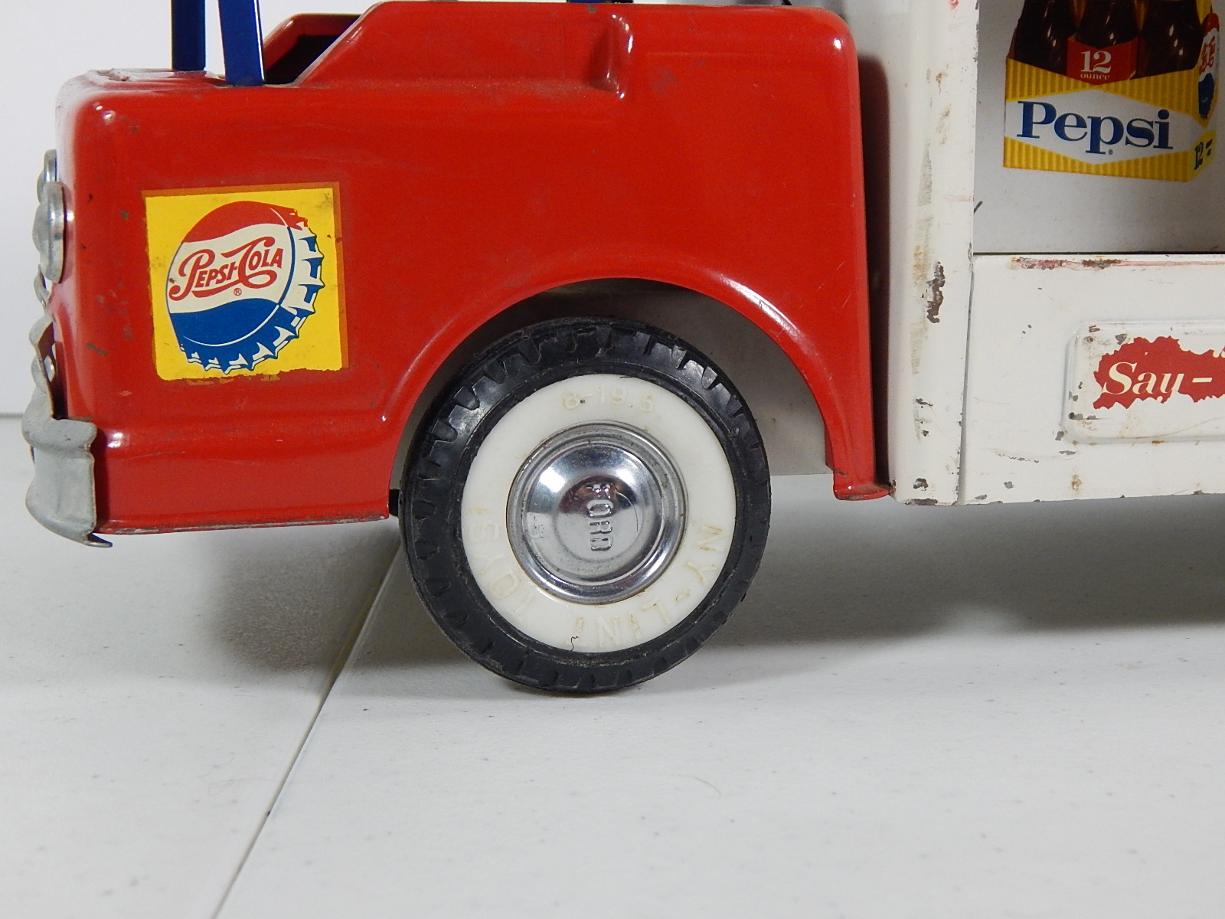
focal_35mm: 61
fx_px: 2159
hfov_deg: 31.7
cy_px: 460
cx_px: 612
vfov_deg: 24.0
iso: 400
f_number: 4
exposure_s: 1/100
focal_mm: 10.9
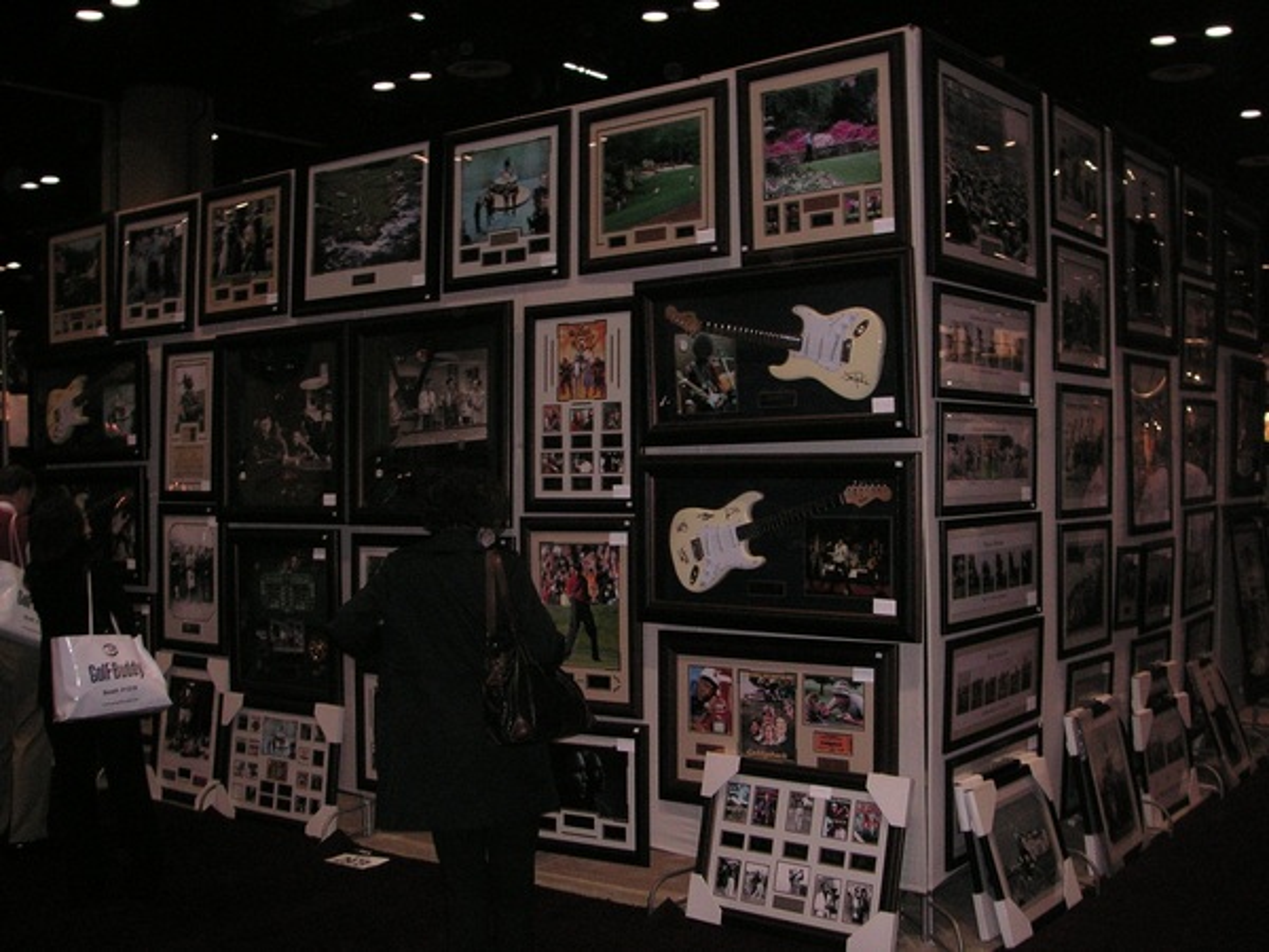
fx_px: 1393
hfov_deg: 49.0
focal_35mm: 38
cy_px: 476
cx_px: 634
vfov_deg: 37.7
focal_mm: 6.3
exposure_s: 1/45
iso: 160
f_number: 3.3
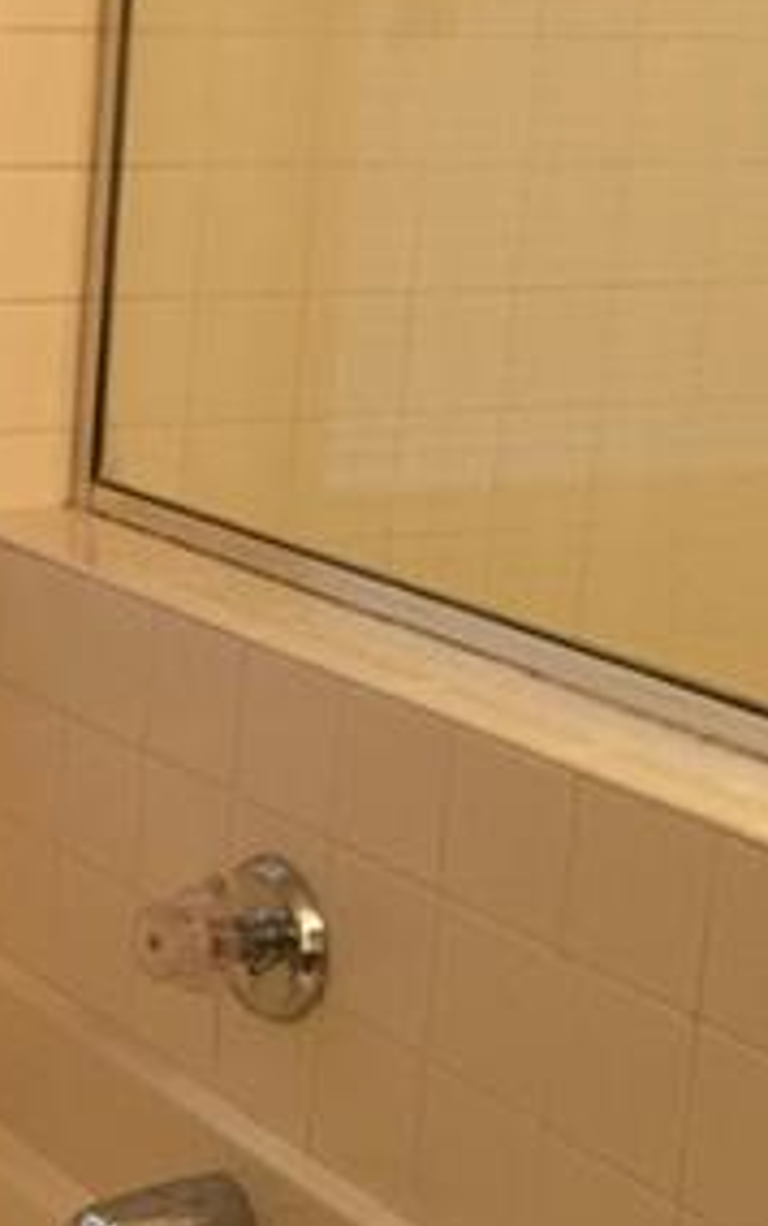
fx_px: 2774
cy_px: 492
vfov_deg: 24.9
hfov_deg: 14.6
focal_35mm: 83
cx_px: -401
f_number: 2.2
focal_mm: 4.15
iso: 50
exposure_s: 1/30
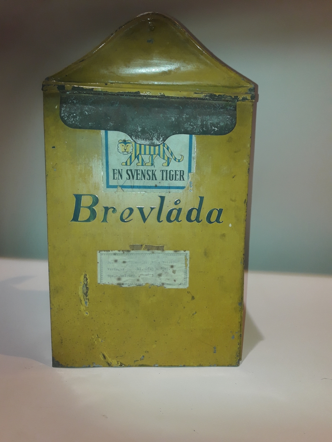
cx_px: 166
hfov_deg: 49.7
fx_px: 358
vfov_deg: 63.4
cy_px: 221
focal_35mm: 28
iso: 80
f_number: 1.9
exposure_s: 1/100
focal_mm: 3.7
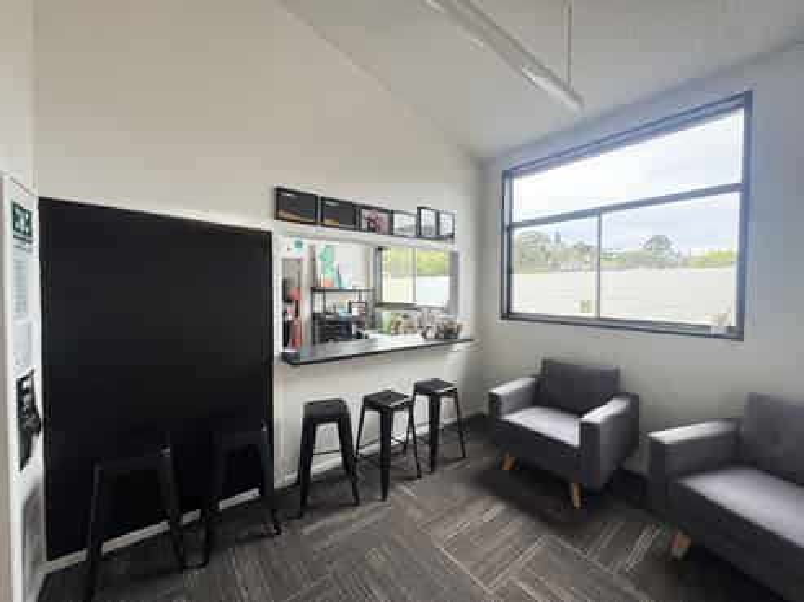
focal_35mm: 14
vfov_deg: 85.6
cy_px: 301
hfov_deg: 102.1
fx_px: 325
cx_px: 402
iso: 40
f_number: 2.2
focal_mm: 2.22
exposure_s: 1/137
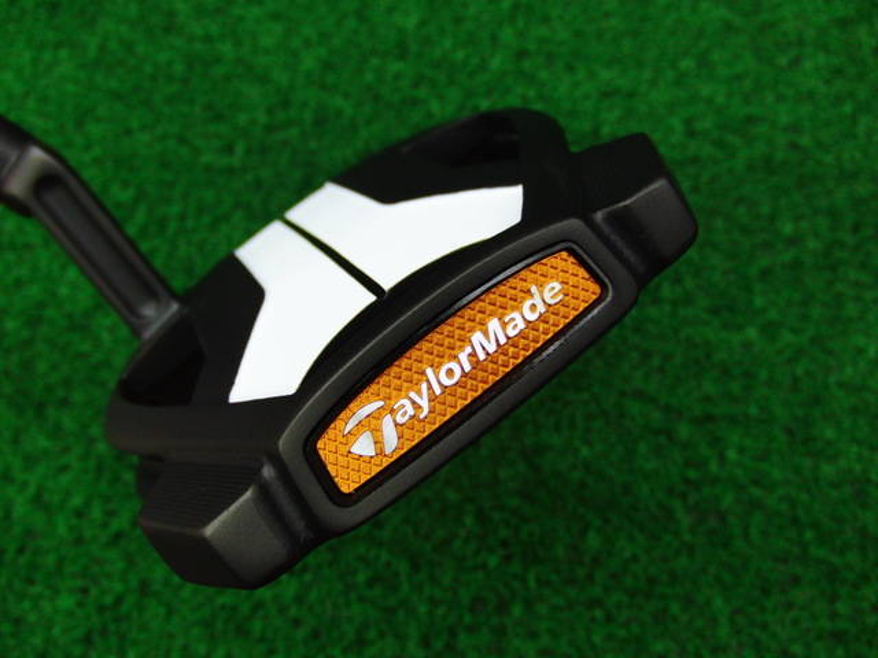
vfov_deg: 38.7
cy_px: 329
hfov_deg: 50.1
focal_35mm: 37
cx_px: 439
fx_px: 938
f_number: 3.6
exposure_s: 1/60
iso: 400
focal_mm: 6.42
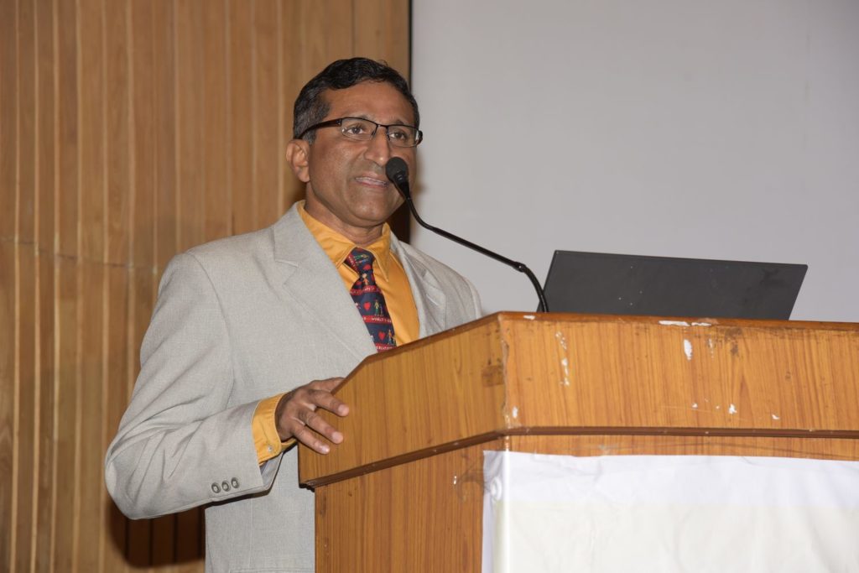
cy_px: 286
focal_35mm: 110
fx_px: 2625
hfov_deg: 18.6
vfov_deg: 12.5
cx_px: 430
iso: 800
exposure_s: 1/125
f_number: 6.3
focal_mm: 110
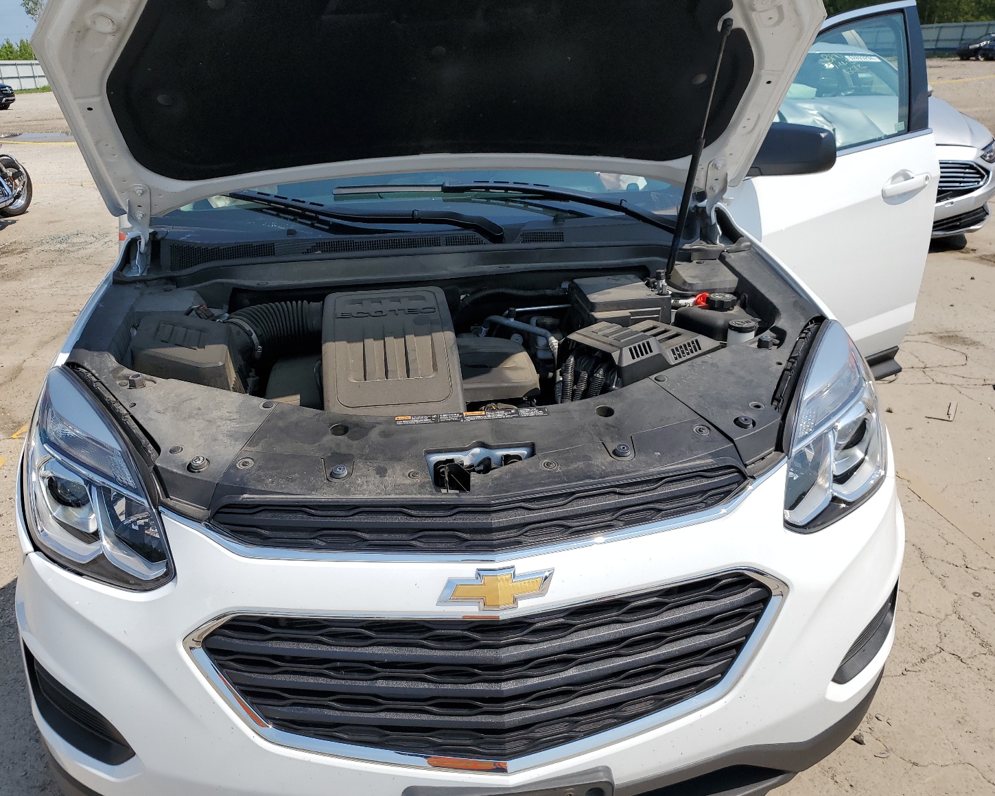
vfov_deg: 51.5
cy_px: 386
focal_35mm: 28
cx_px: 460
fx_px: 825
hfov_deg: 62.1
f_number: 1.5
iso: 50
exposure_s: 1/5000
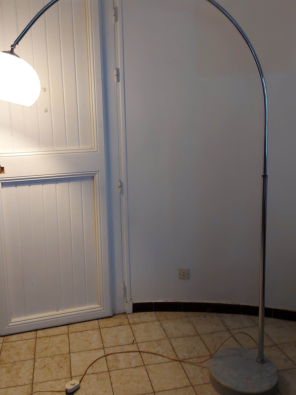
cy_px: 171
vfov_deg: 58.1
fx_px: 353
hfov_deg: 45.3
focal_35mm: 31
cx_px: 130
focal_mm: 5.23
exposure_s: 1/50
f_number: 1.8
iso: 200
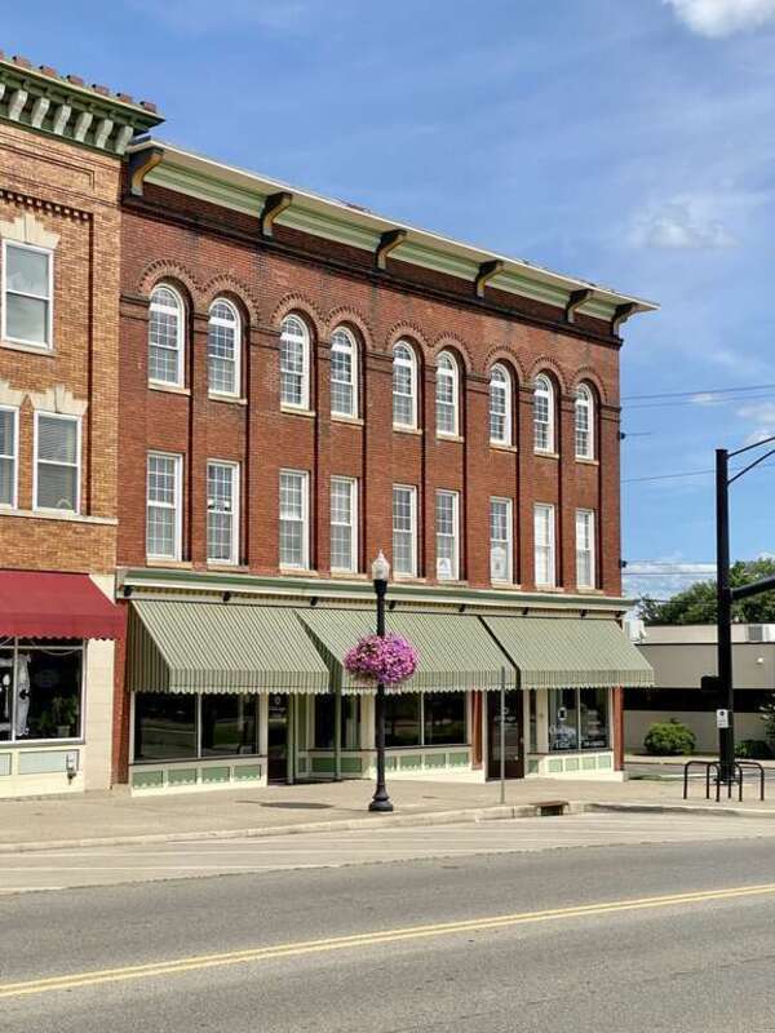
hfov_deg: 28.0
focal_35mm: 52
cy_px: 516
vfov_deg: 36.8
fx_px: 1552
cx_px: 388
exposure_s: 1/2283
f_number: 2
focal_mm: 6
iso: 20
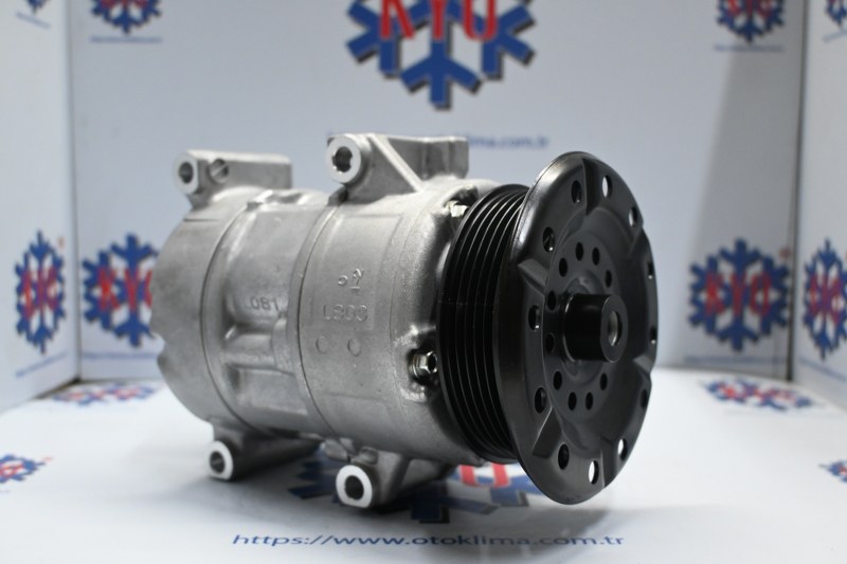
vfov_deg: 35.5
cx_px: 424
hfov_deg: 51.3
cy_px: 282
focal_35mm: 38
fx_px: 882
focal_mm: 25
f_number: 4.2
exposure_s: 1/125
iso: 1600
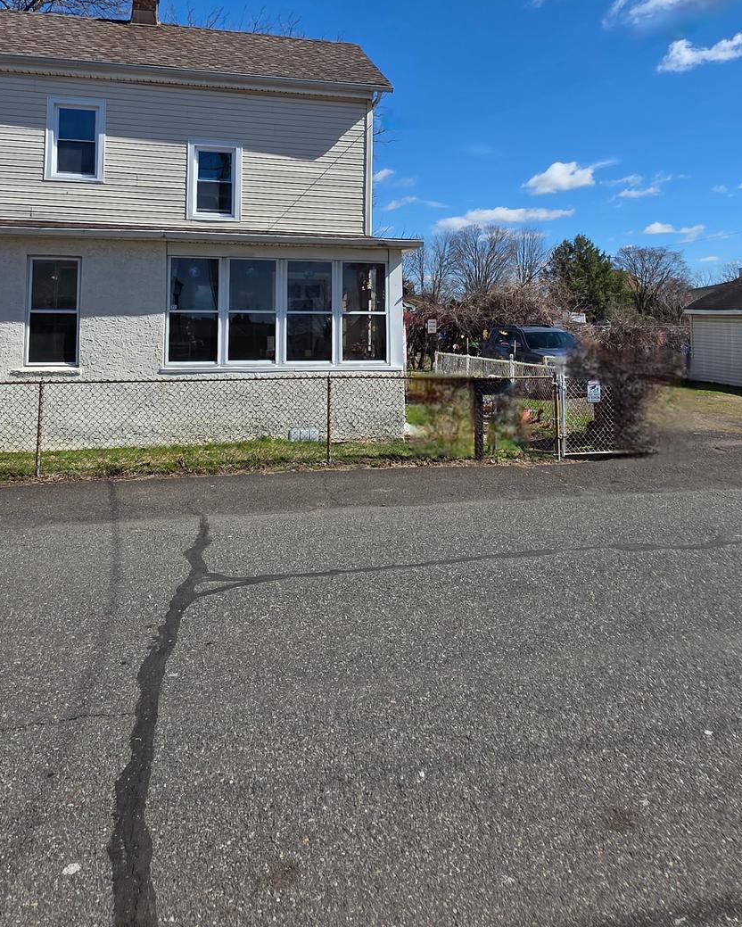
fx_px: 686
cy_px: 277
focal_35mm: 25
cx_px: 367
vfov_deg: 65.4
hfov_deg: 56.8
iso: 40
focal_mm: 2.2
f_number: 1.9
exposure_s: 1/3333
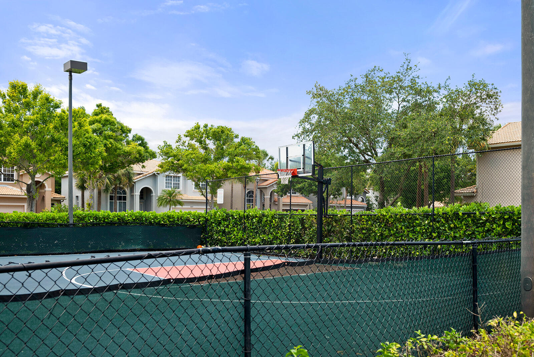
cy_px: 178
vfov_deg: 43.6
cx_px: 267
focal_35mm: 30
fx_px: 445
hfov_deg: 61.9
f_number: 5.6
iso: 125
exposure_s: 1/250
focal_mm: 30
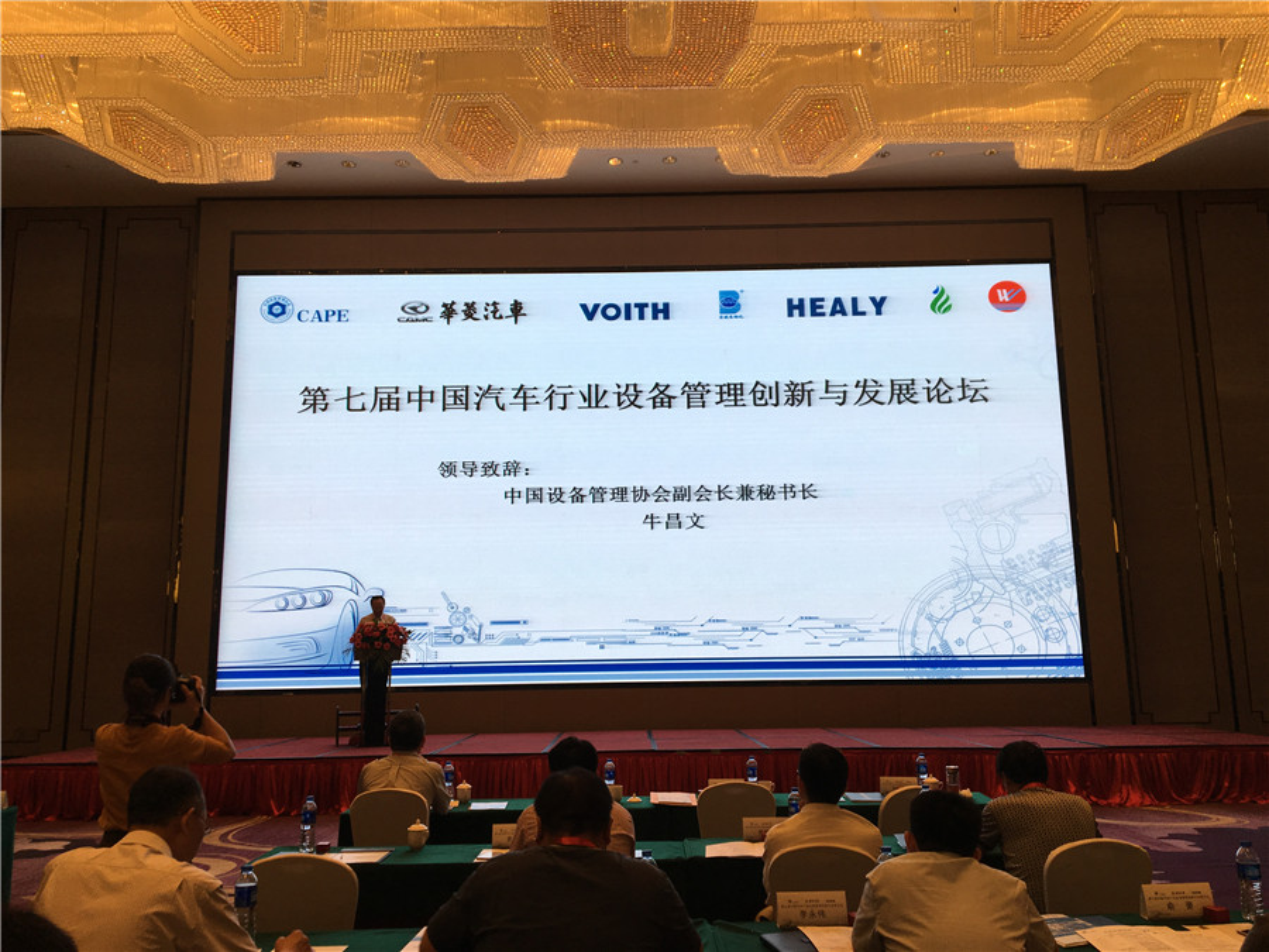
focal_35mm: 29
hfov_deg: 61.7
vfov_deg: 48.2
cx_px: 634
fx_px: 1063
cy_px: 476
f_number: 2.2
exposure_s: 1/50
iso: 25
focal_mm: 4.15
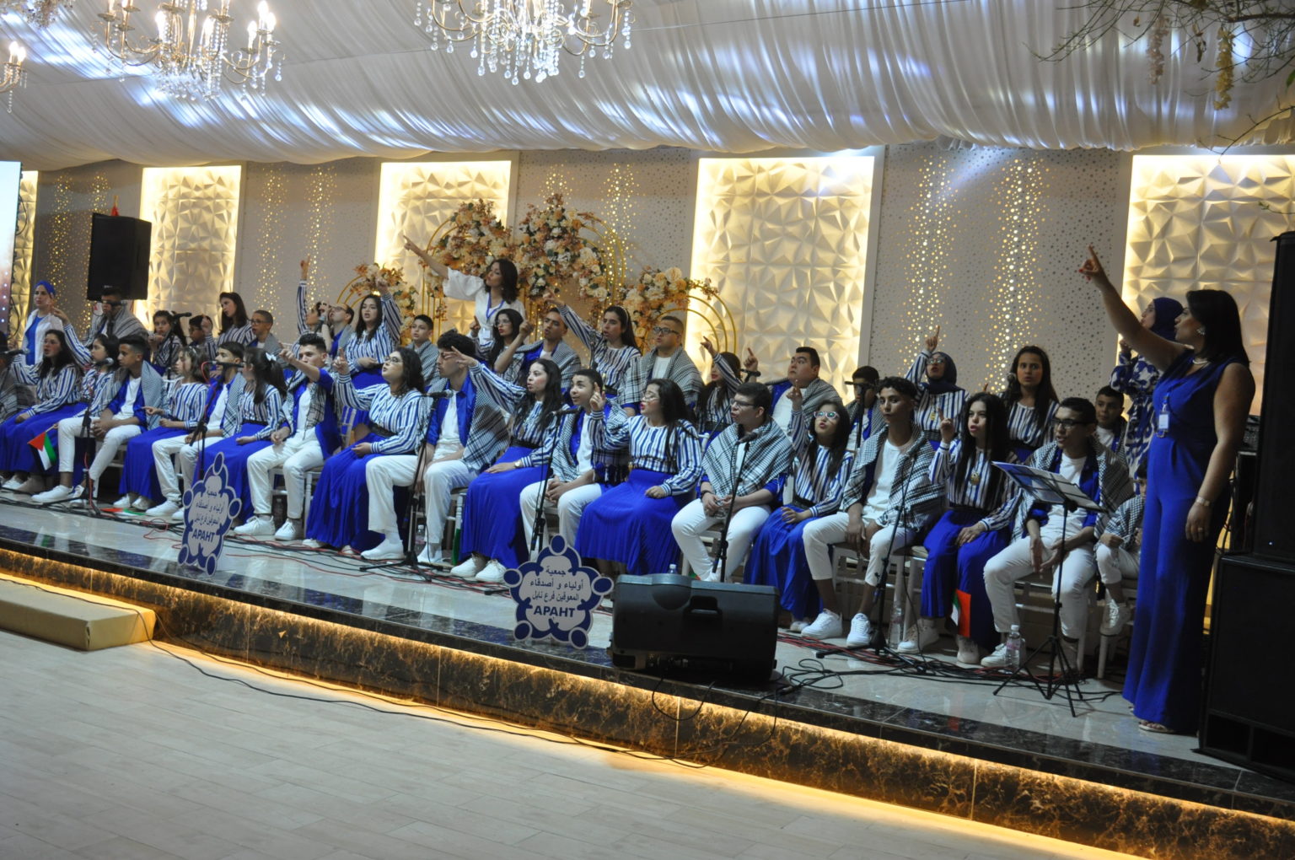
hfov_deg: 53.2
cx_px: 648
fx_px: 1293
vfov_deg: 36.8
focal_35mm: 36
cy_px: 430
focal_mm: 24
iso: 1250
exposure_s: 1/125
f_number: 5.6
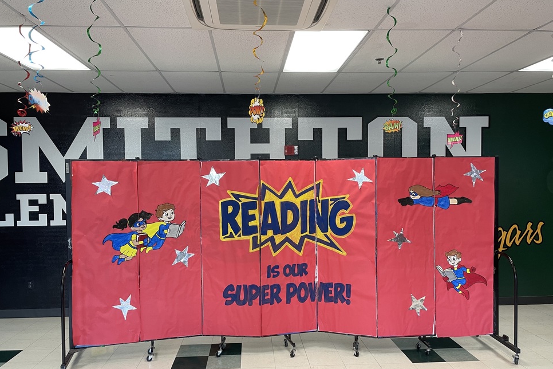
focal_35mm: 28
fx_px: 430
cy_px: 201
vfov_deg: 46.4
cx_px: 274
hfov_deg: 65.5
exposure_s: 1/60
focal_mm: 4.2
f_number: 1.6
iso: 100
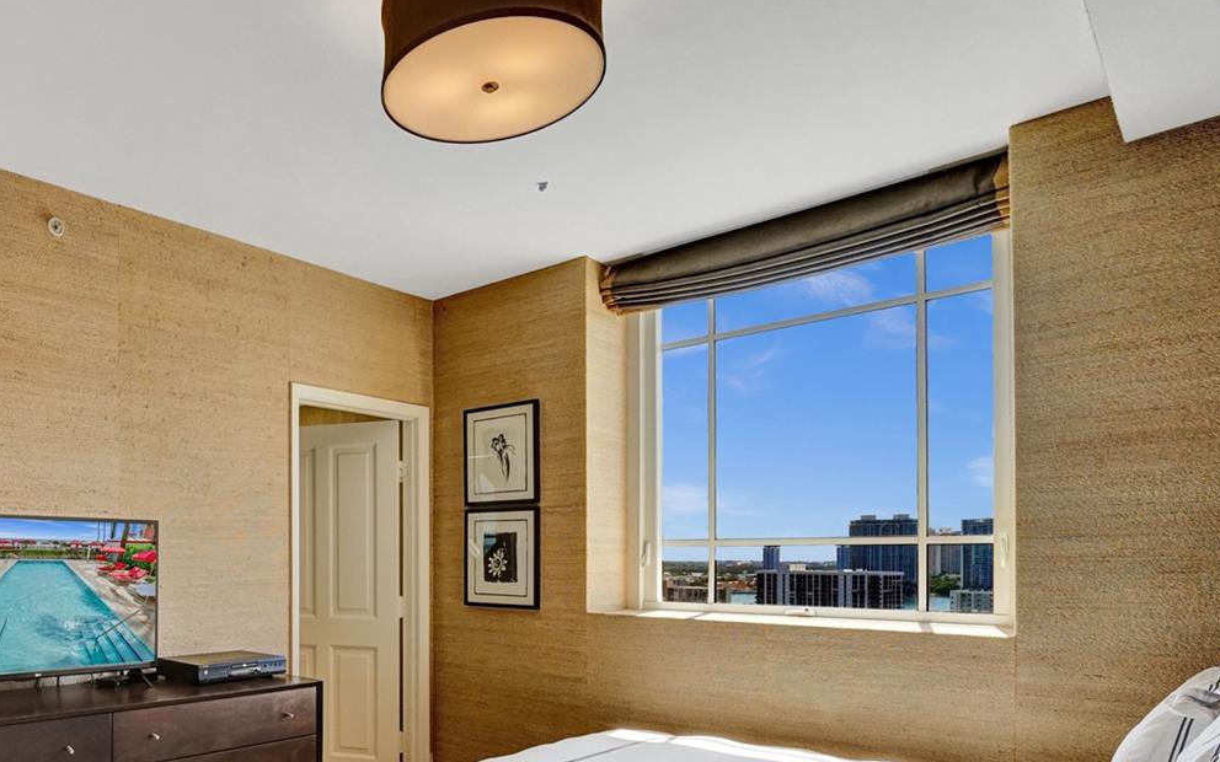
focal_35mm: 23
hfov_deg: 70.7
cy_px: 552
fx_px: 765
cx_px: 272
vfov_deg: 51.2
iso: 1250
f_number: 9
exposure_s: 1/500
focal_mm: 14
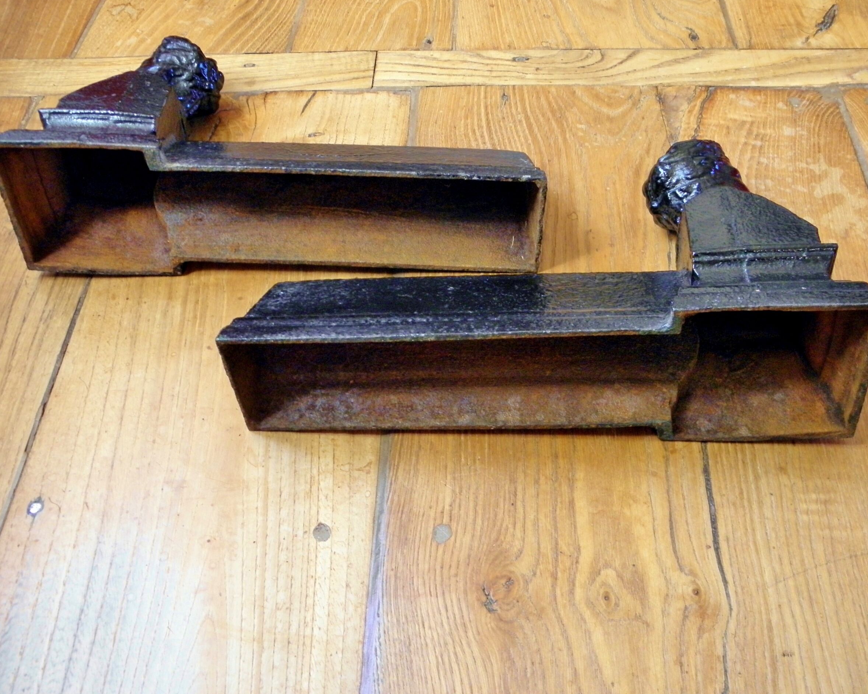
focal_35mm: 35
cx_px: 460
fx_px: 899
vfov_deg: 42.2
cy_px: 351
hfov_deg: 51.5
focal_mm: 5.9
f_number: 3.6
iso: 250
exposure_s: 1/8
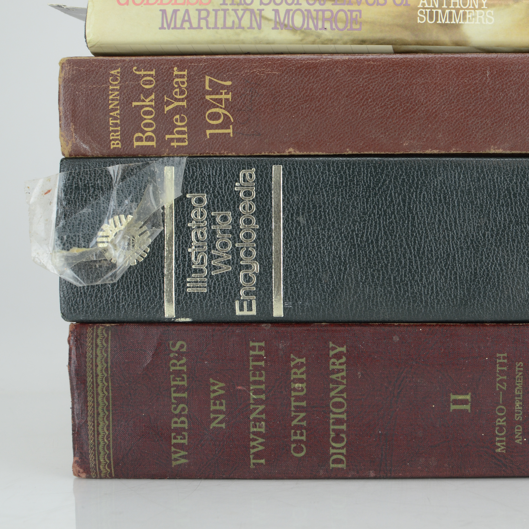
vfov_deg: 25.5
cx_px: 392
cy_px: 263
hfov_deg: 25.2
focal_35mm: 68
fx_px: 1170
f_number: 5.6
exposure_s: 1/125
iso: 500
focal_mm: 35
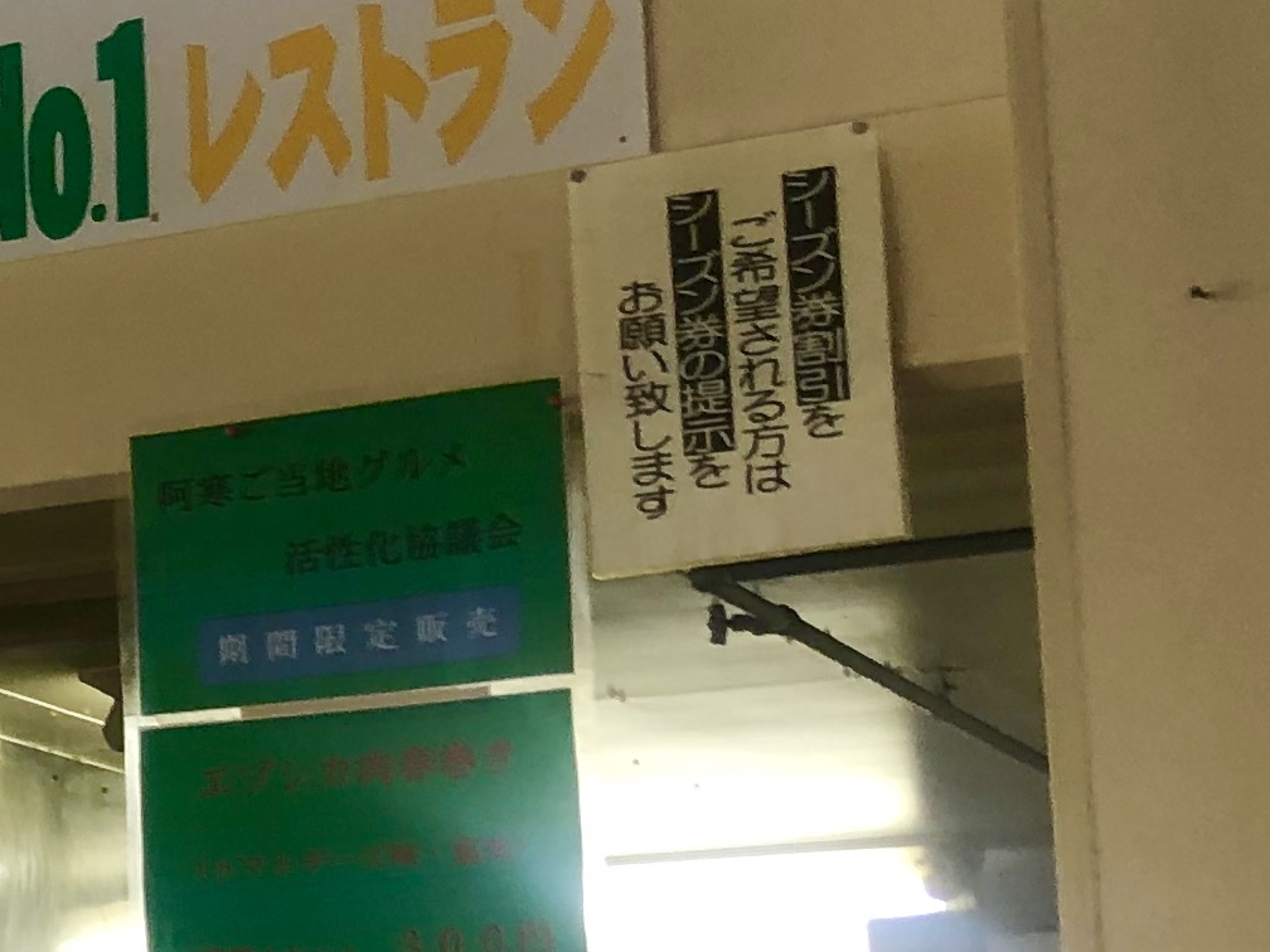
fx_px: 4109
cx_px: -951
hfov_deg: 15.4
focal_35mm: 112
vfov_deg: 13.1
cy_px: 903
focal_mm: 3.99
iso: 25
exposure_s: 1/33
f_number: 1.8
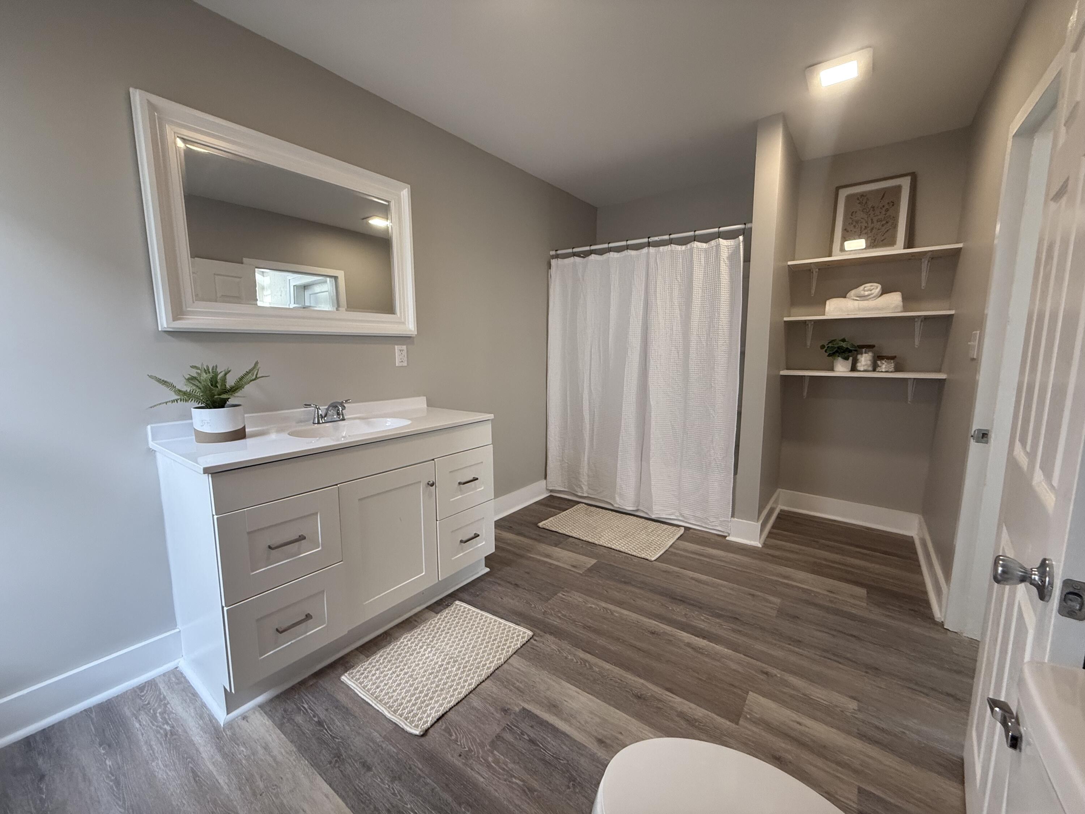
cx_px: 542
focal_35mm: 14
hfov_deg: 102.1
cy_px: 407
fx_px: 439
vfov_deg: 85.7
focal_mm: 2.22
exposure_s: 1/120
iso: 200
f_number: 2.2
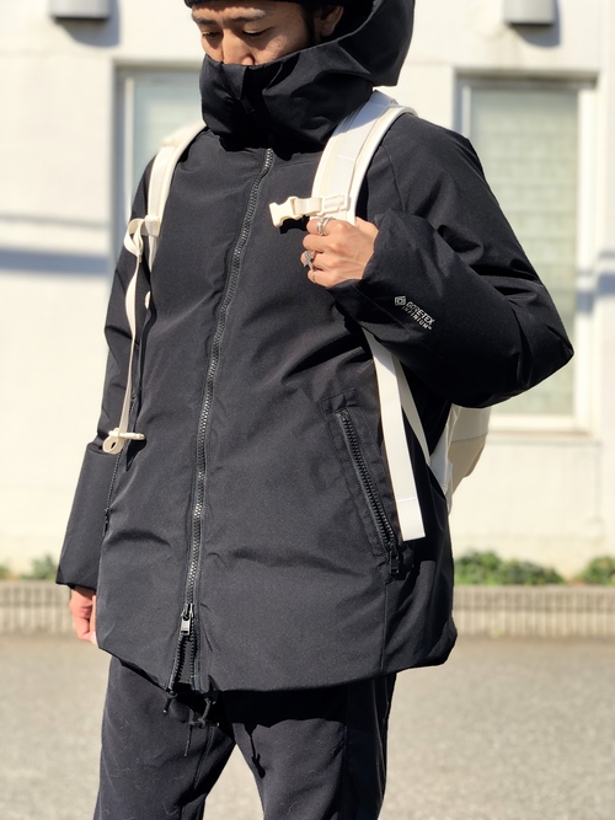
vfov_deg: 36.8
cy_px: 410
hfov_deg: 28.0
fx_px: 1232
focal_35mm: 52
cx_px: 308
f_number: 2.4
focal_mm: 6
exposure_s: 1/521
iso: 16
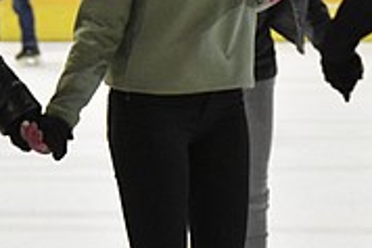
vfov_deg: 3.7
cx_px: 113
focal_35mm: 377
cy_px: 164
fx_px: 3899
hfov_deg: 5.5
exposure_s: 1/160
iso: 4000
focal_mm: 56
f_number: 5
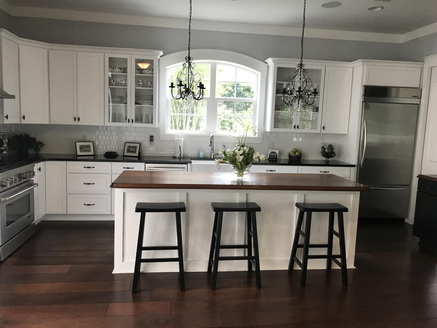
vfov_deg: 49.7
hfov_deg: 63.4
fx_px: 353
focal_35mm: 28
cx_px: 218
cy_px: 164
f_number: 1.8
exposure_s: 1/30
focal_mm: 3.99
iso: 32
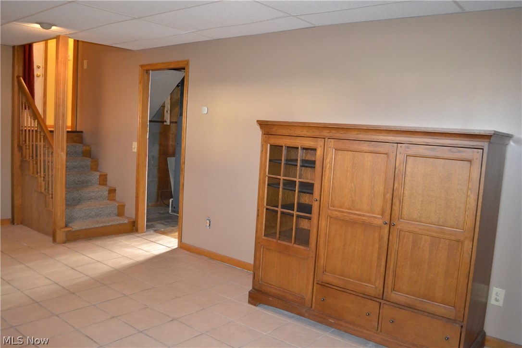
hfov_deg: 61.9
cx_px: 261
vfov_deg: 43.6
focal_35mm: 30
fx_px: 435
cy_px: 174
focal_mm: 20
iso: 3200
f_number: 3.8
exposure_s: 1/60
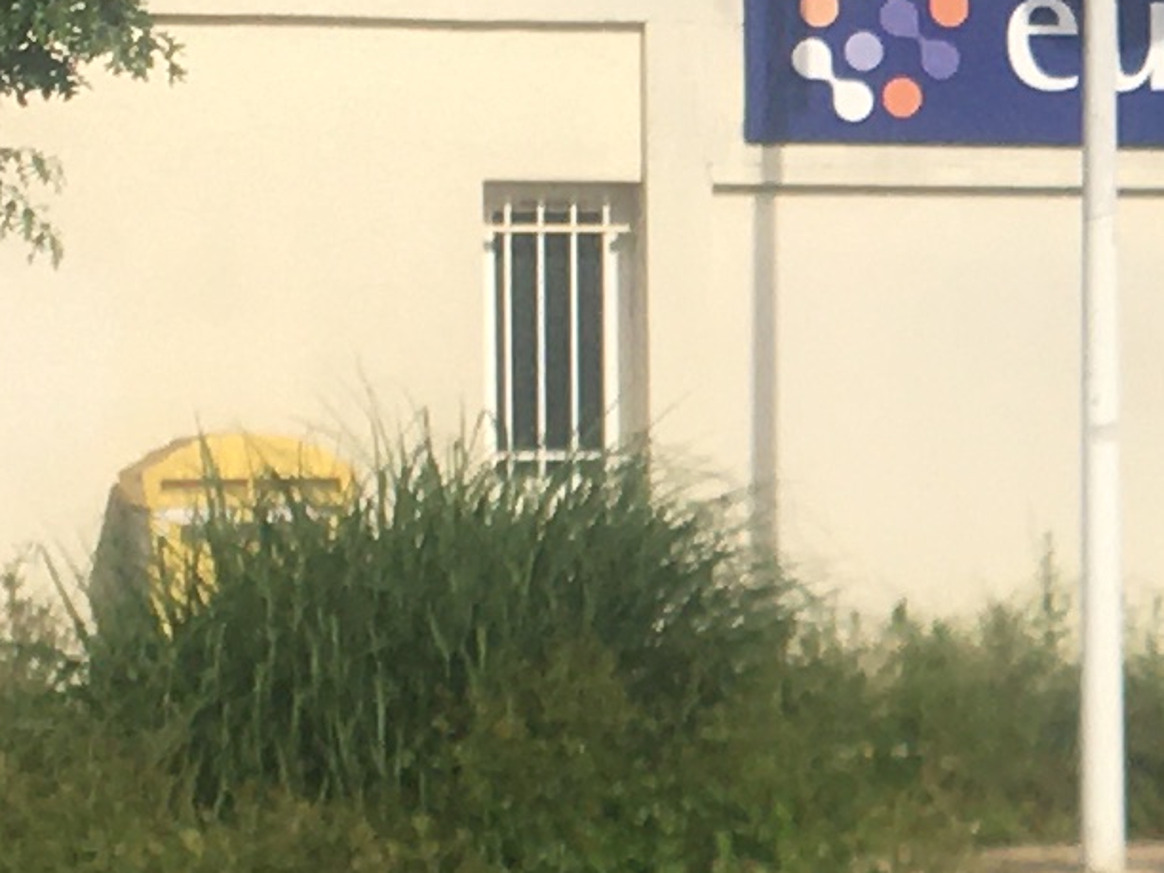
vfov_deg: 7.7
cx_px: 2083
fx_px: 6423
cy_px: 814
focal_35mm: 191
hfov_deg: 9.8
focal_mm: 4.15
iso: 25
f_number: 2.2
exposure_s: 1/2262
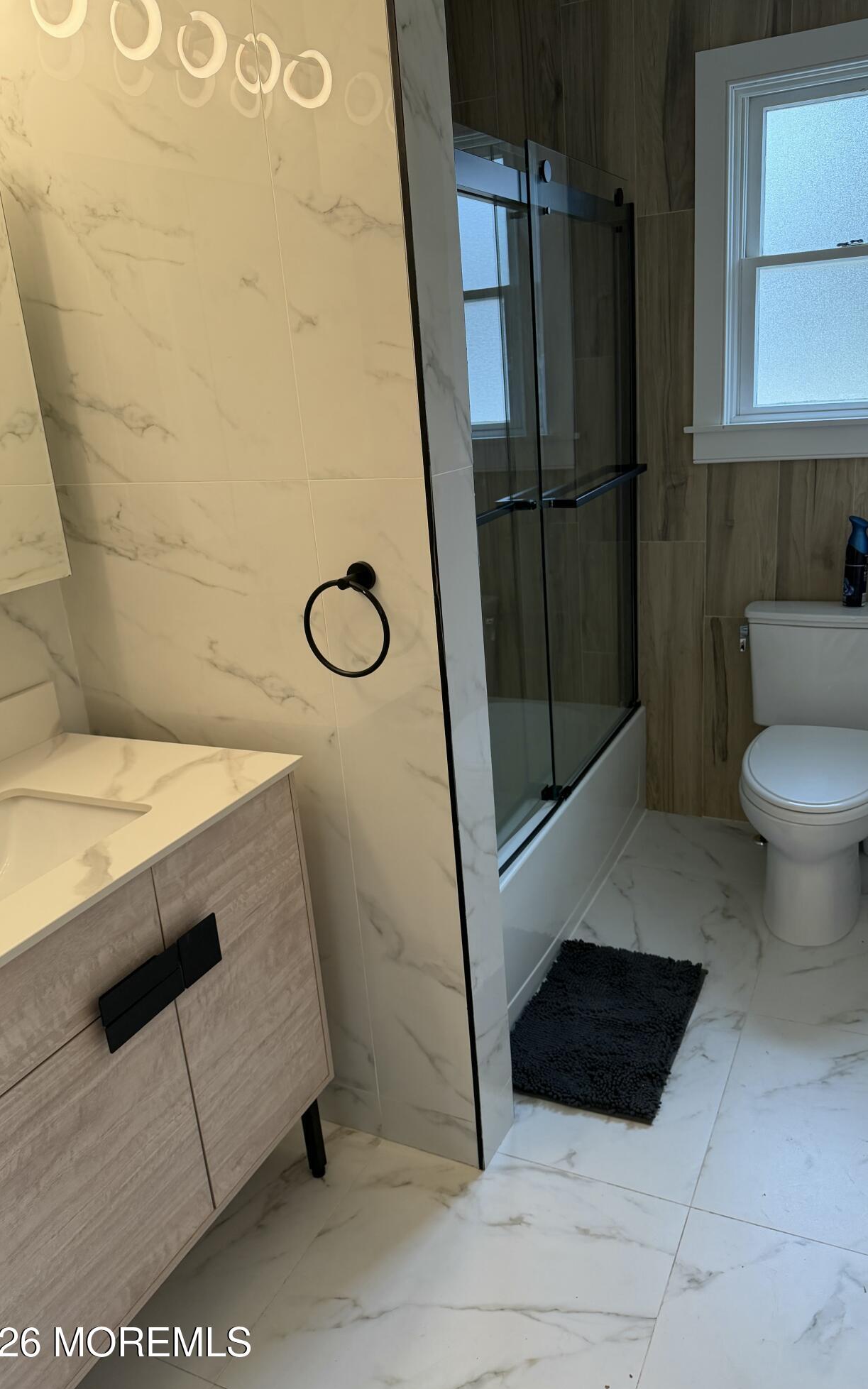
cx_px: 452
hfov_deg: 47.6
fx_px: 984
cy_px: 698
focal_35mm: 26
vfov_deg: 70.4
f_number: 1.78
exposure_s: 1/120
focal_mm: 6.76
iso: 160
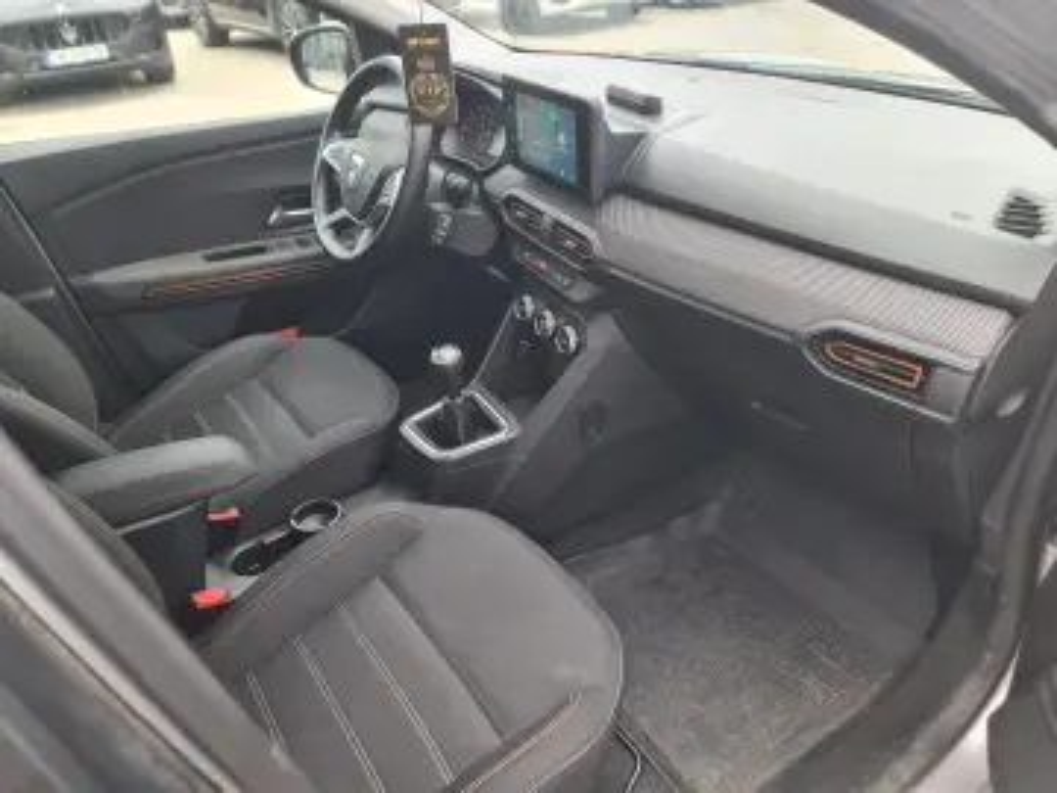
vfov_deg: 54.9
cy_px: 396
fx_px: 763
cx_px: 528
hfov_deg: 69.4
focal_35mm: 25
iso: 125
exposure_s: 1/100
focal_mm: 7
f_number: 1.8
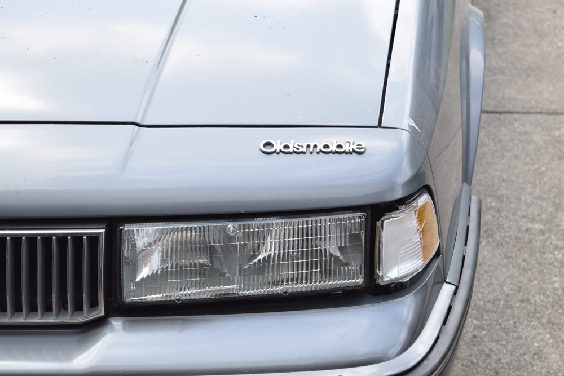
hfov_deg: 24.6
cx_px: 282
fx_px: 1293
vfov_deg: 16.6
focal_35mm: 82
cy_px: 188
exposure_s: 1/100
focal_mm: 55
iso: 100
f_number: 5.6
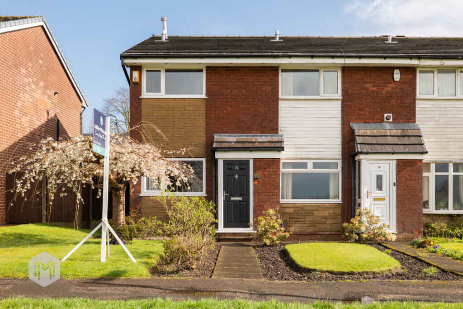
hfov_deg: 48.5
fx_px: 514
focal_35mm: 40
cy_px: 154
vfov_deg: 33.4
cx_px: 232
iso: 160
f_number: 6.3
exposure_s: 1/200
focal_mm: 40
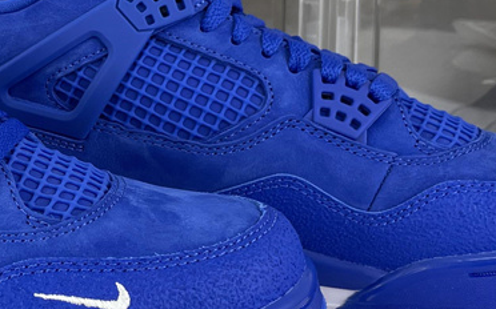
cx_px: -7
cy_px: 101
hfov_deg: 22.4
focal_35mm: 89
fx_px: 1202
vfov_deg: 14.6
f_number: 1.6
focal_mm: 4.2
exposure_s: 1/132
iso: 32
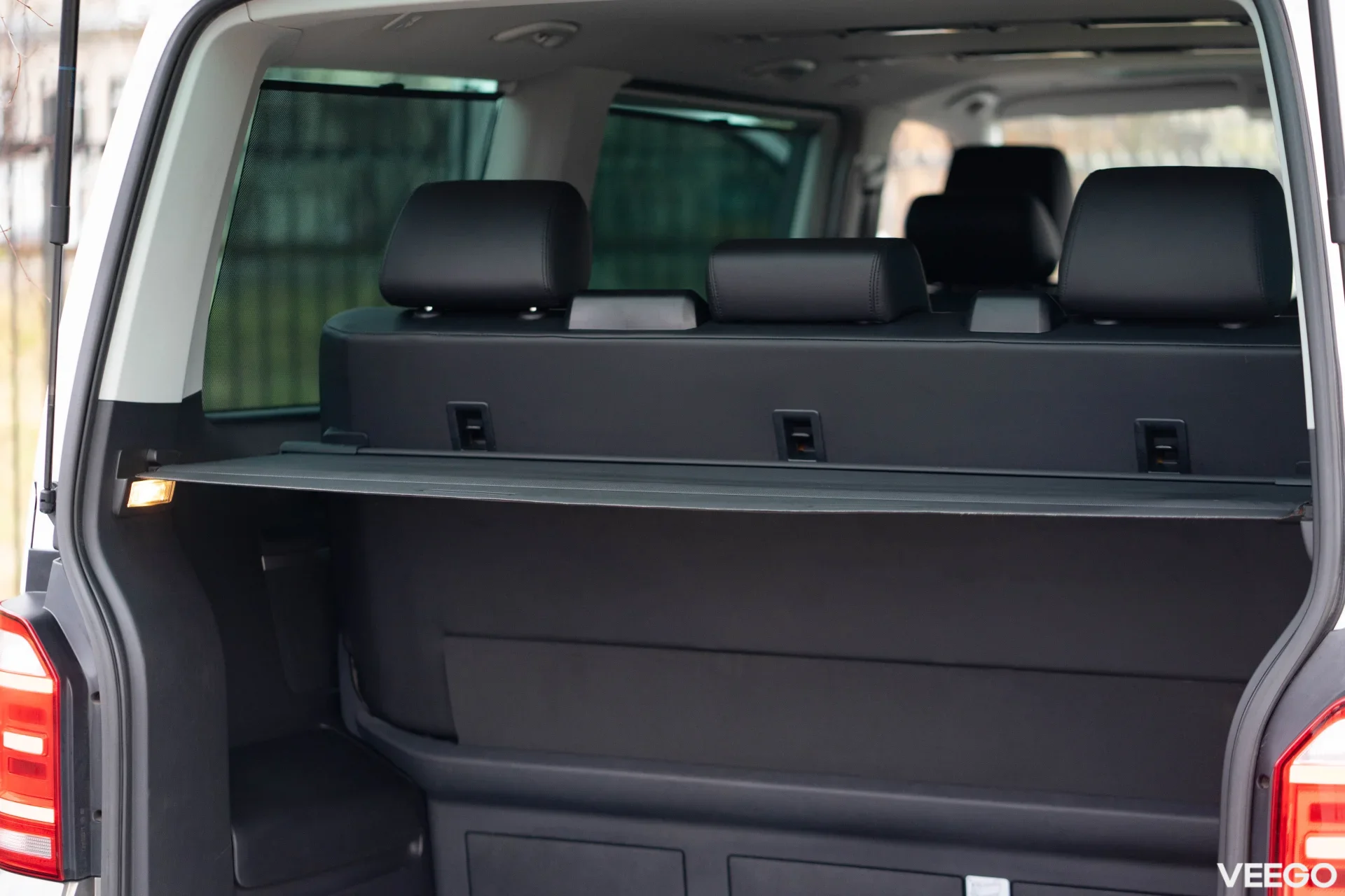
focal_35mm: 85
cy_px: 448
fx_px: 3175
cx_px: 672
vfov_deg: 16.1
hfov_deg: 23.9
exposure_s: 1/50
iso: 500
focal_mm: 85
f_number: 2.8
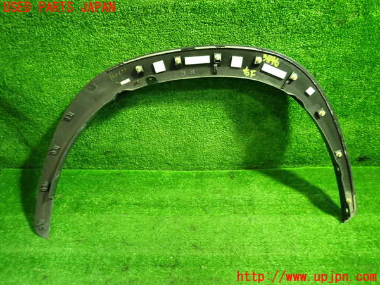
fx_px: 274
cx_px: 190
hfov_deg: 69.4
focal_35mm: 25
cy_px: 142
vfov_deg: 54.9
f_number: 2
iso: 400
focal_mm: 4.5
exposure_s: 1/30
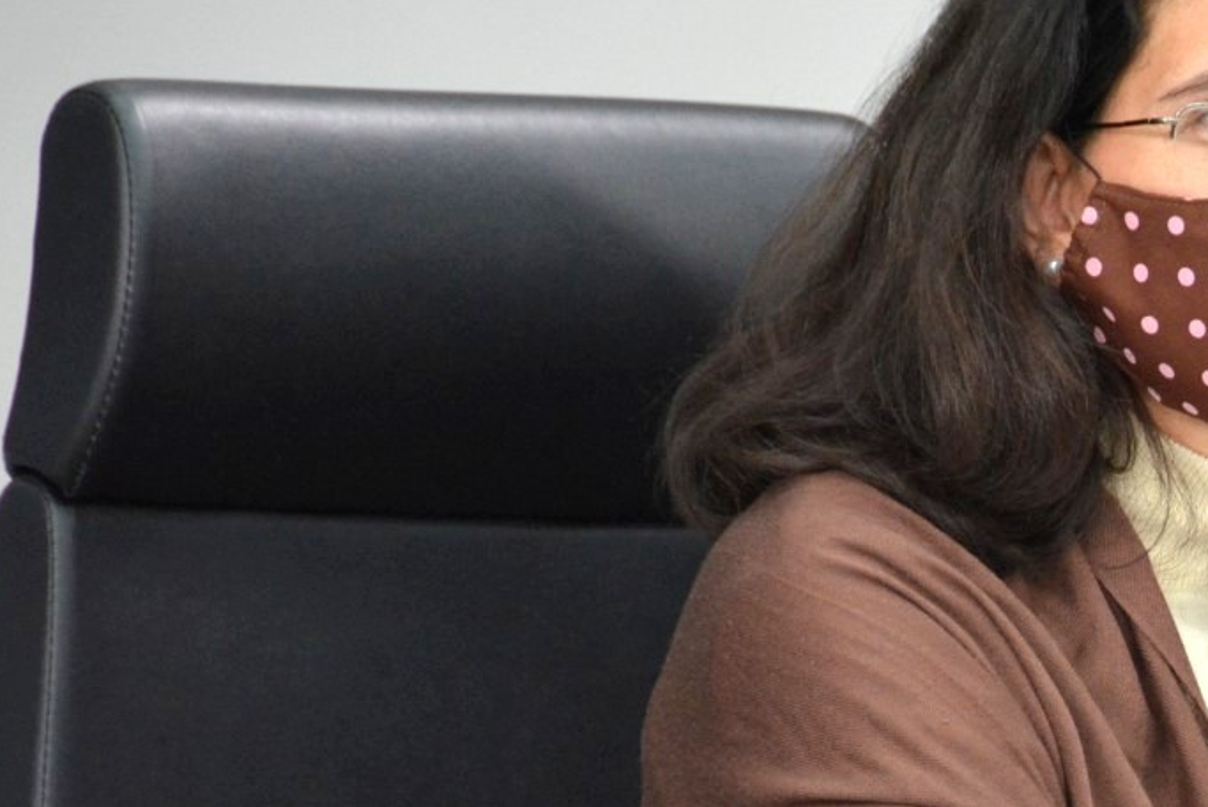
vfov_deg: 1.9
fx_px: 23833
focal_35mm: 710
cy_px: 623
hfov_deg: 2.9
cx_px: 1388
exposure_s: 1/125
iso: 2000
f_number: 5.6
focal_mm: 200
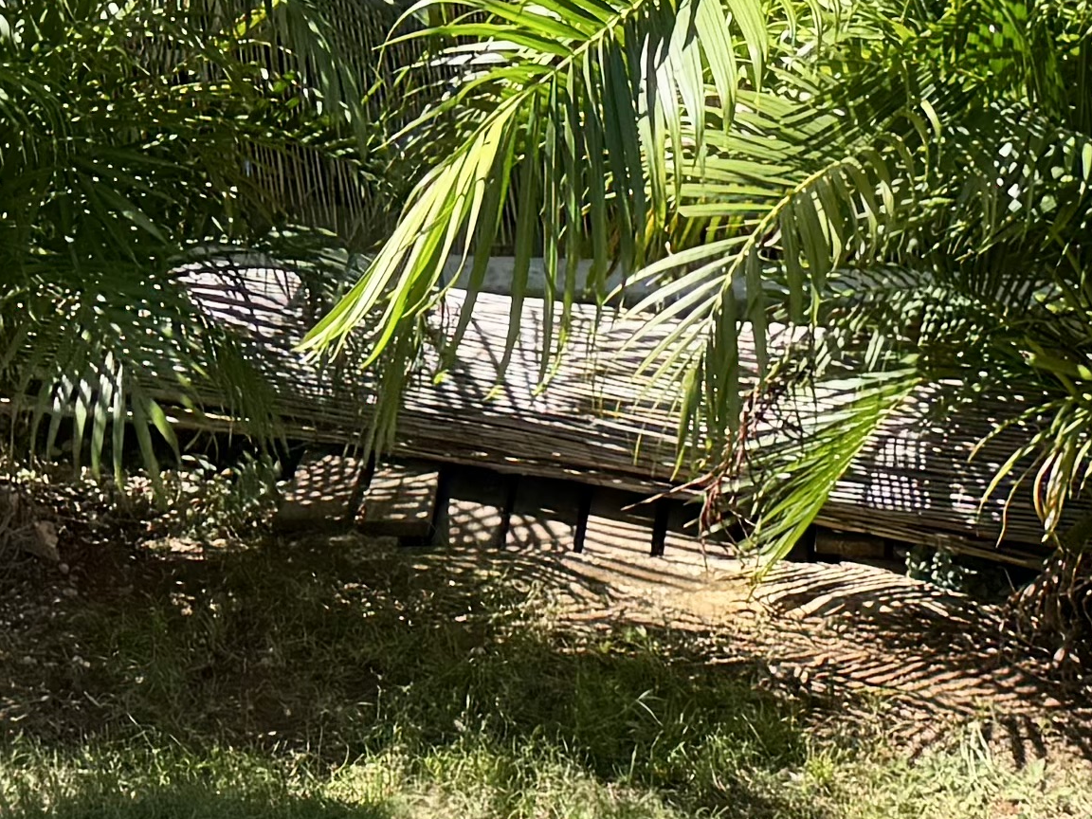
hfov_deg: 16.5
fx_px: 3754
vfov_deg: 12.2
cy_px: -128
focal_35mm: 119
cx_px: 430
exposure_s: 1/1215
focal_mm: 6.76
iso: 80
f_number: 1.78
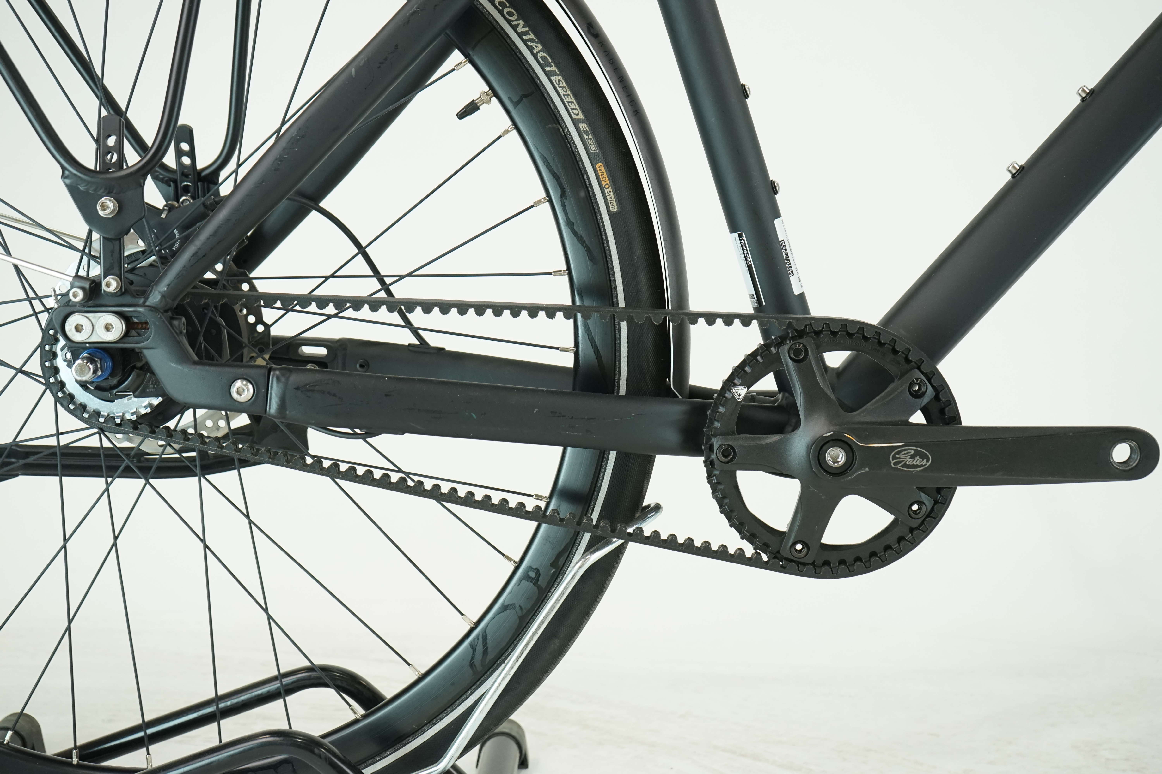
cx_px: 581
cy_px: 387
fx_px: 1452
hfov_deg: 43.6
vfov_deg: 29.9
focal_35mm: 45
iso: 1600
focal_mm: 45
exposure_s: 1/200
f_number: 5.6
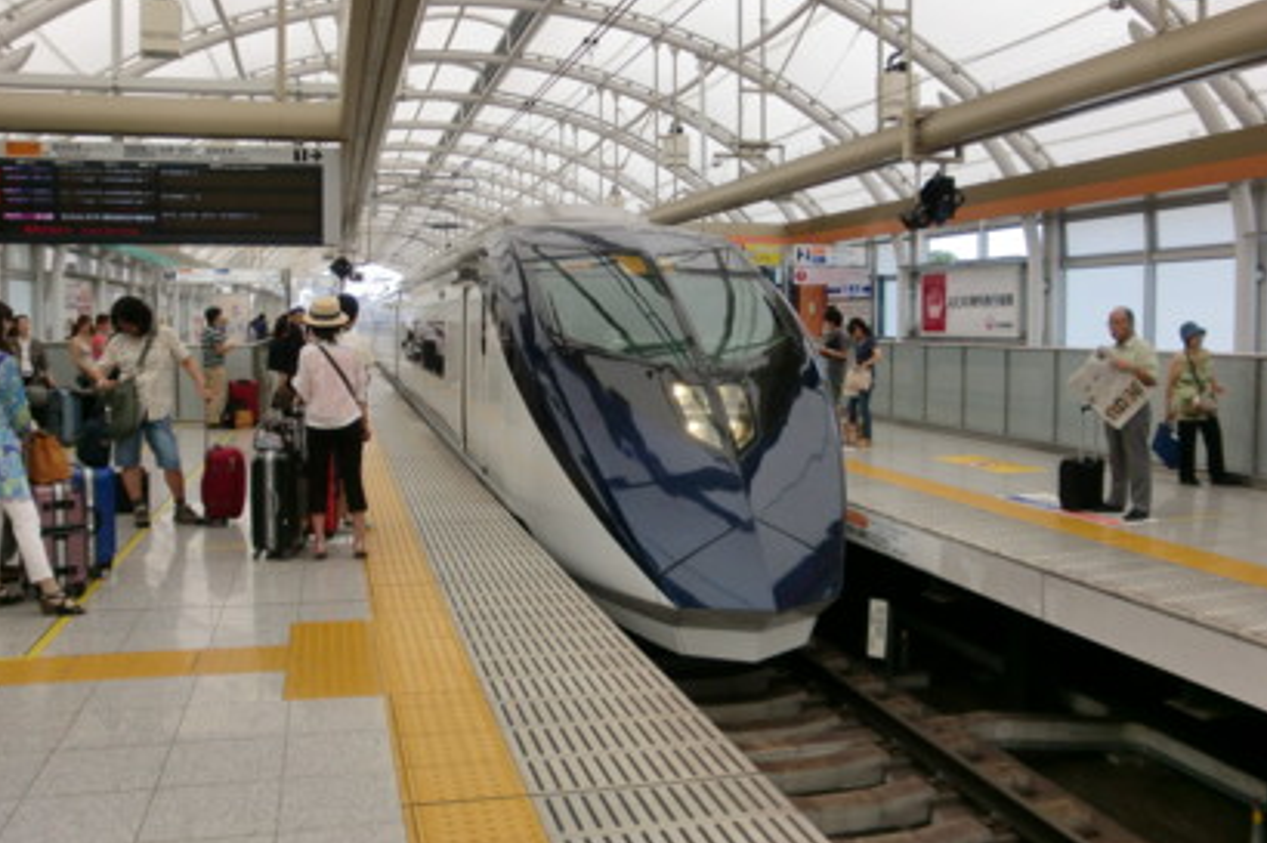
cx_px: 627
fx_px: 1126
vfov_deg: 41.0
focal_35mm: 32
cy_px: 383
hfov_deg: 58.7
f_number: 2.6
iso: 64
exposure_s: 1/640
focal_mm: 4.65
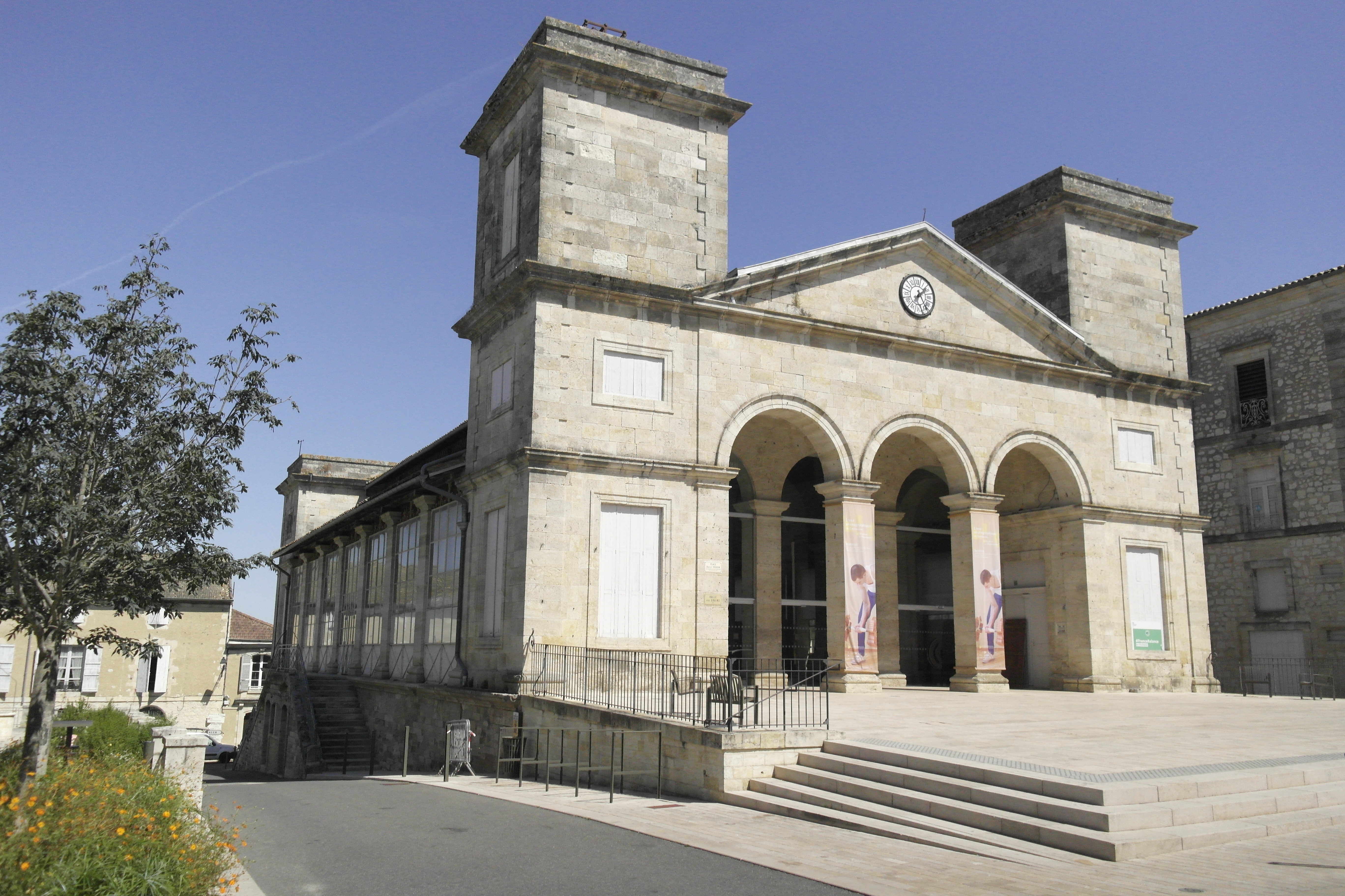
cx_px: 672
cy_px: 448
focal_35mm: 27
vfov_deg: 47.9
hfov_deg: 67.4
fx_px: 1009
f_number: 5.6
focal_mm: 18
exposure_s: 1/4000
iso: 1600
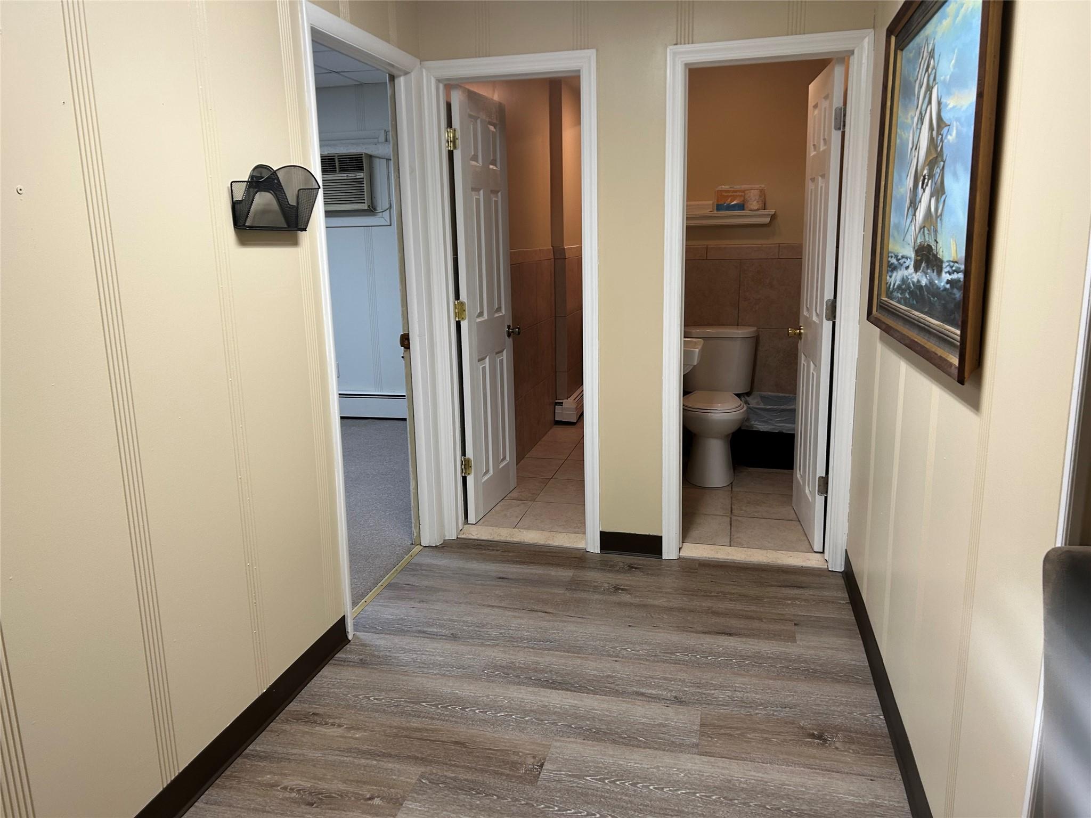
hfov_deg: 67.3
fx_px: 819
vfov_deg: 53.1
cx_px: 546
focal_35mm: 26
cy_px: 409
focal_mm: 5.7
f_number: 1.5
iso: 100
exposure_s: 1/60
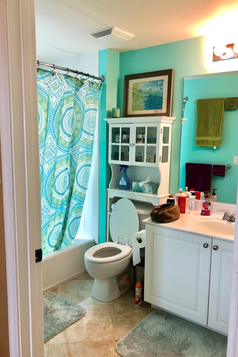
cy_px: 183
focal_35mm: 30
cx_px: 113
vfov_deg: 61.9
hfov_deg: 43.6
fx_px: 297
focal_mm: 4
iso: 25
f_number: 1.8
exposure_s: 1/30
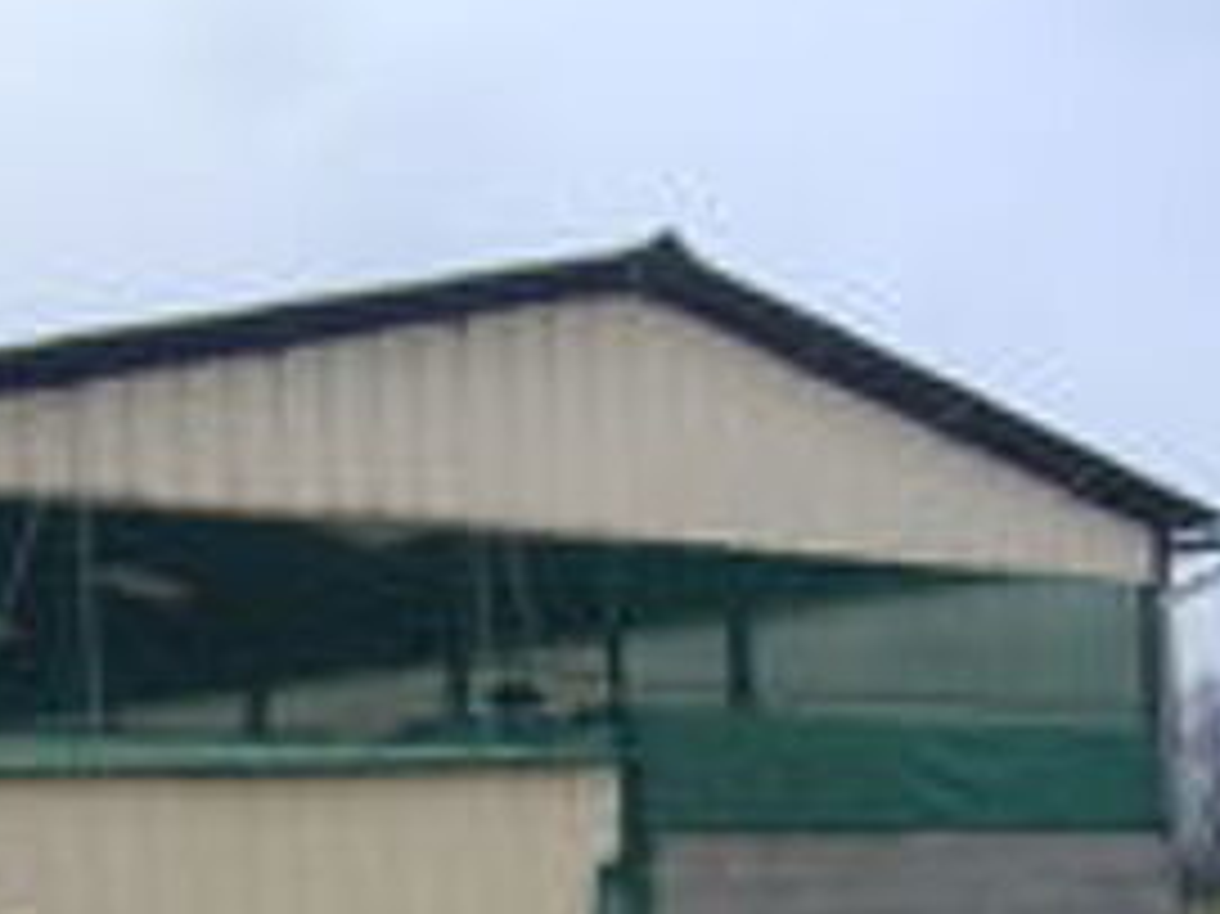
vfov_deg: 23.3
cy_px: 725
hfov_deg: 30.5
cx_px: 252
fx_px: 2184
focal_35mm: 62
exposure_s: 1/200
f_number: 5.6
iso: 100
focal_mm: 5.8
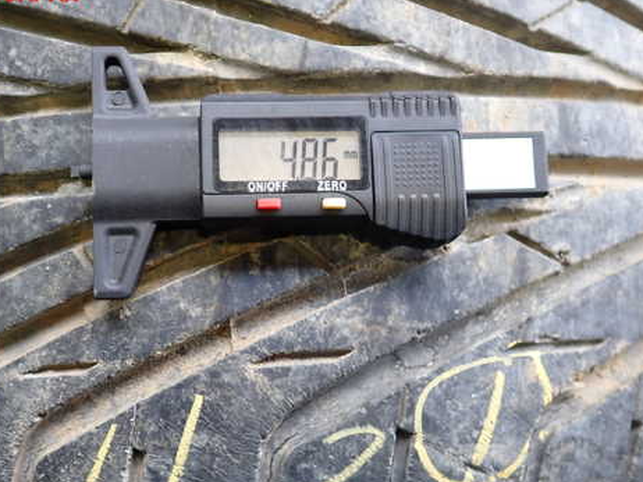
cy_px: 288
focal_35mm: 39
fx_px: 724
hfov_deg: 47.5
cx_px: 244
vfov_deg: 36.7
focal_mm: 5.4
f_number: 2.3
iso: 200
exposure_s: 1/50
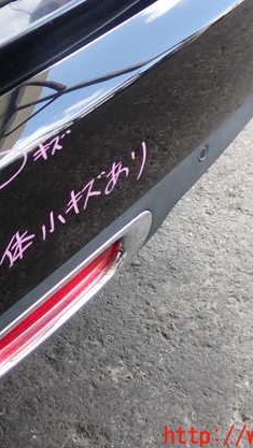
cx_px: 84
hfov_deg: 25.3
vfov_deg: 43.7
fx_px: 560
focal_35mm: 47
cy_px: 208
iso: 100
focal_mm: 5.4
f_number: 2.3
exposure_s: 1/60
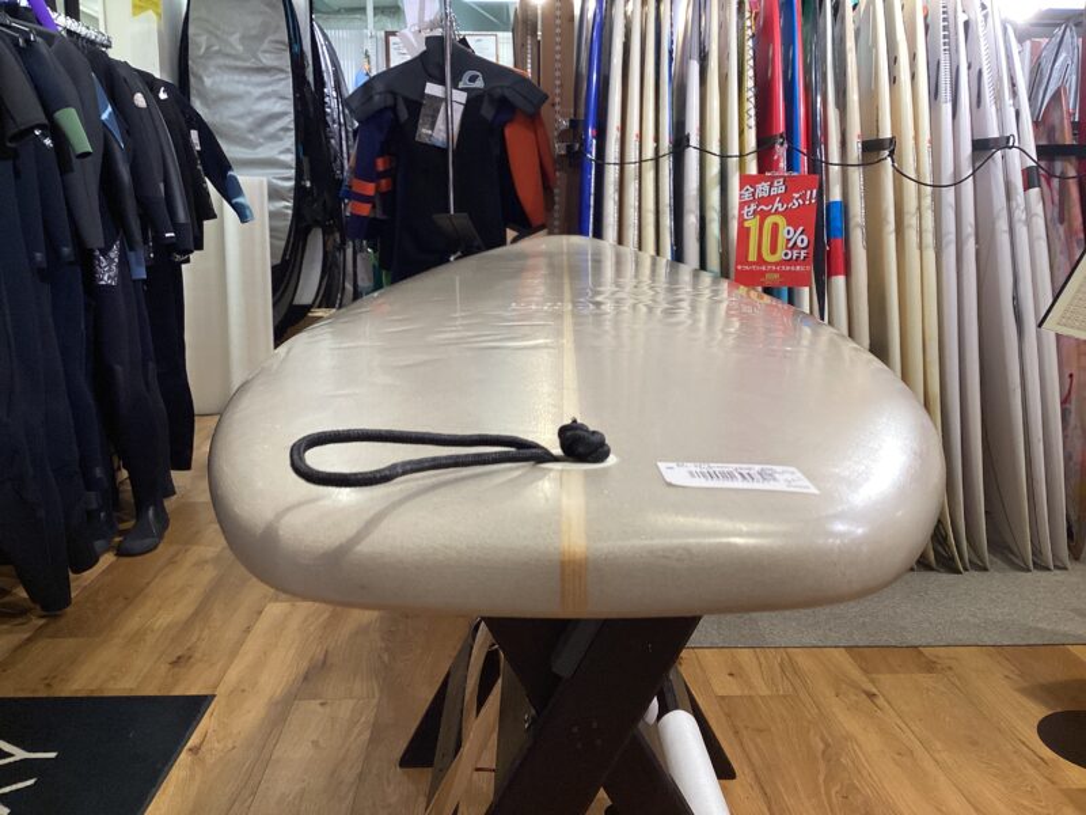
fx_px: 973
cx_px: 543
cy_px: 408
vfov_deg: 45.4
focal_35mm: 31
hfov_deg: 58.4
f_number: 2.4
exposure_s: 1/60
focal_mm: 3.3
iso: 50
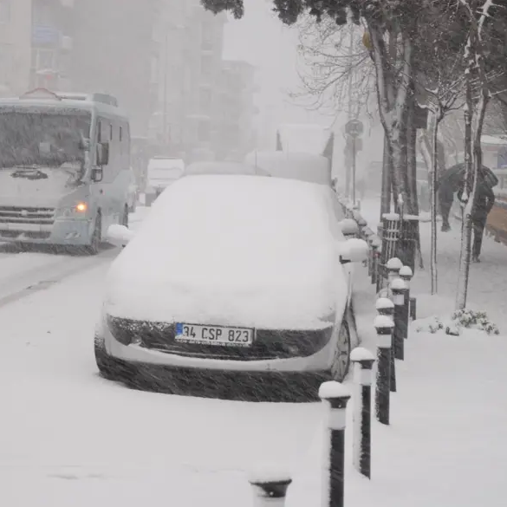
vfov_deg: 16.5
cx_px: 213
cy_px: 253
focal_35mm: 106
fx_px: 1751
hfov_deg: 16.5
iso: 400
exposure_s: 1/60
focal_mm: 55
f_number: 5.6
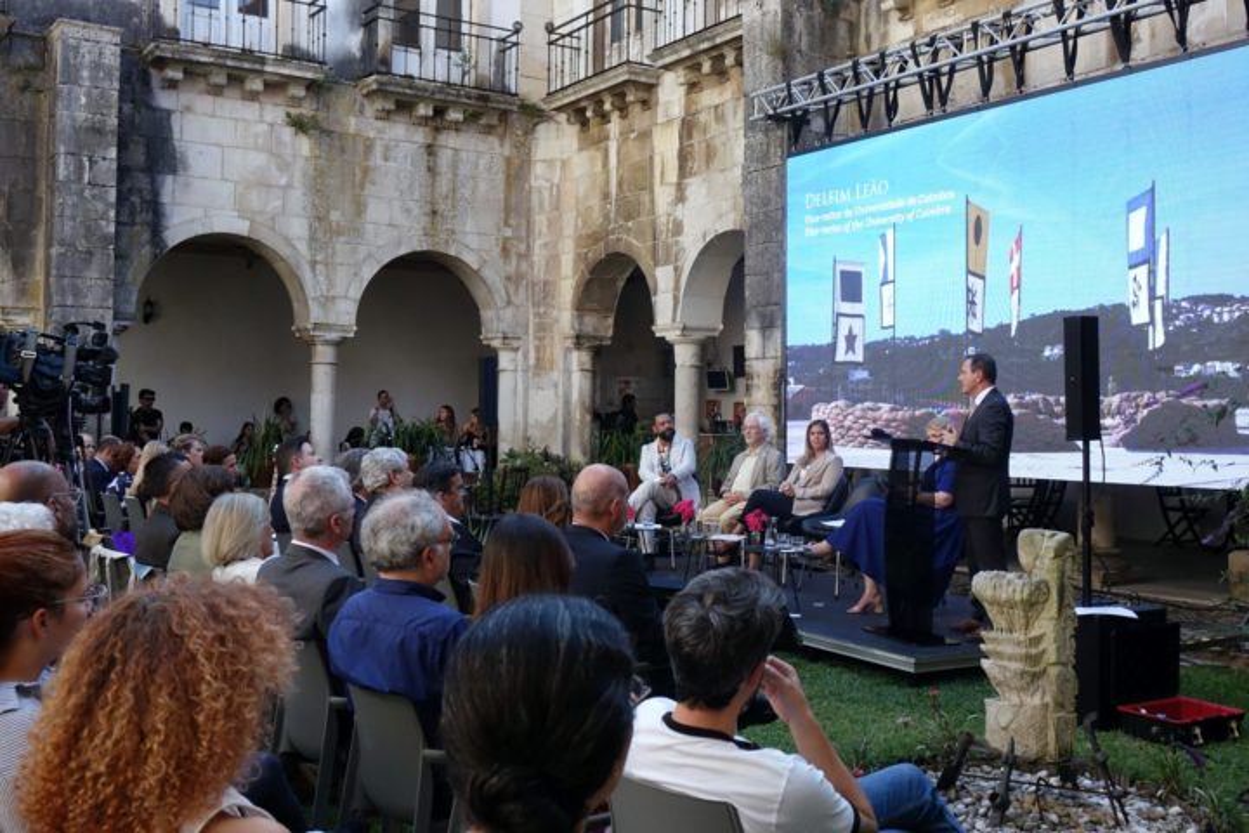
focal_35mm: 39
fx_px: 1353
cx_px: 624
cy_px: 416
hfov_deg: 49.6
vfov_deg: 34.2
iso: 800
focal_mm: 14.24
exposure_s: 1/800
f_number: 4
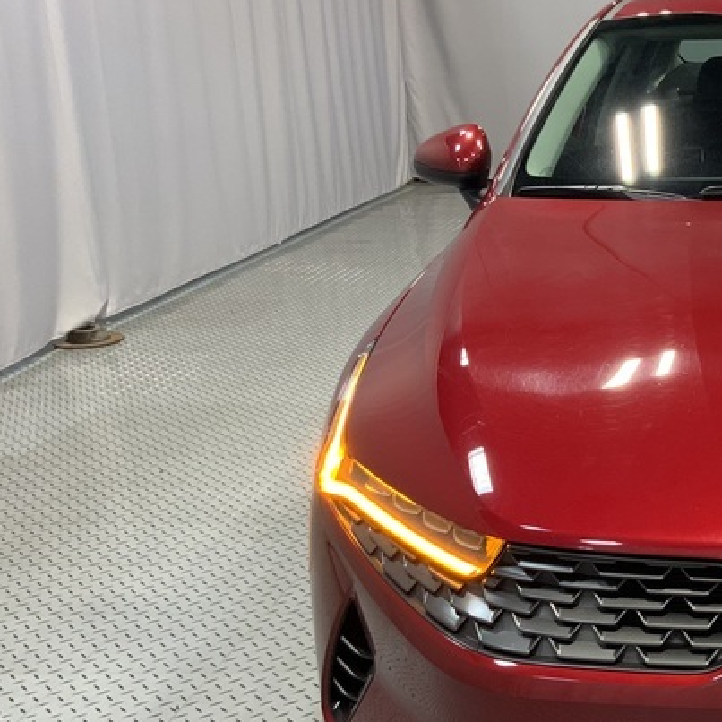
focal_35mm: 61
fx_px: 1439
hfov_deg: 25.5
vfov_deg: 28.1
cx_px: 846
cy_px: 428
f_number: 1.8
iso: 64
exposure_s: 1/60
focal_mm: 3
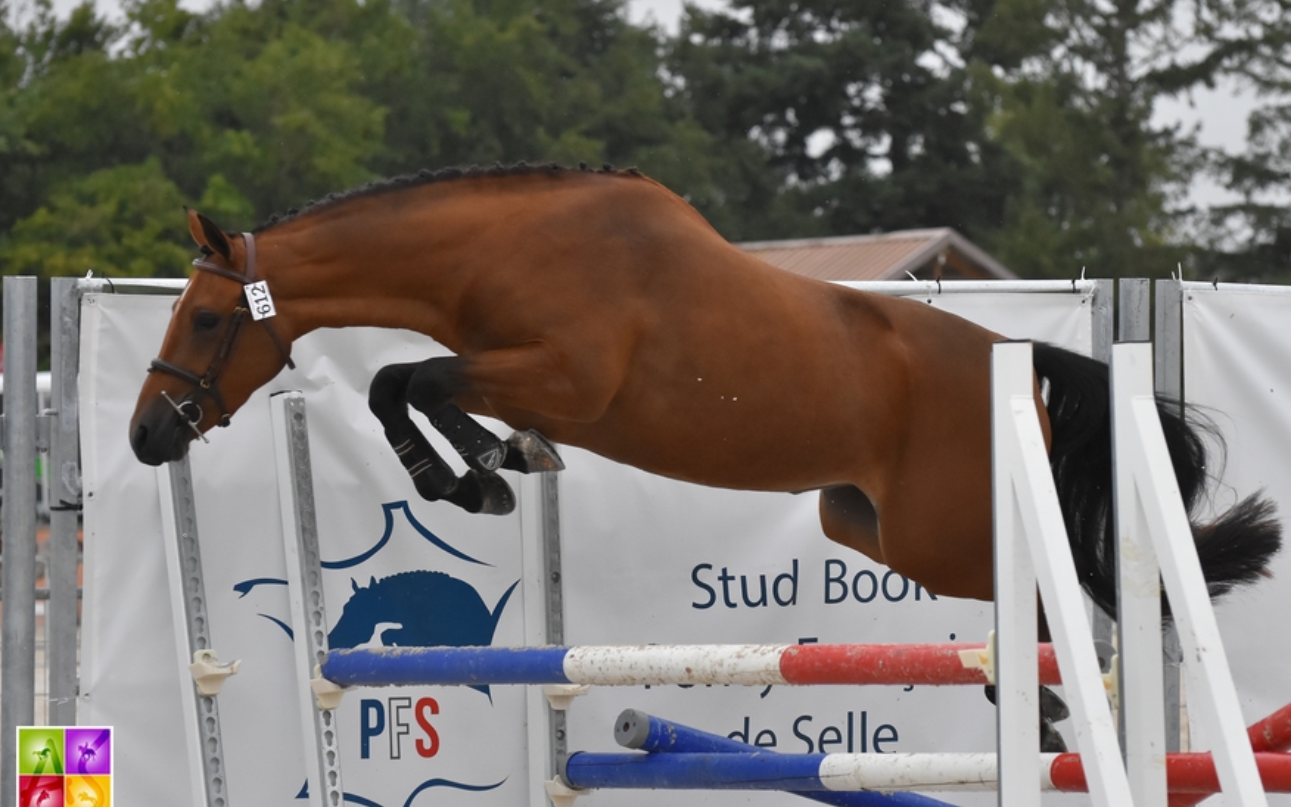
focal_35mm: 172
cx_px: 644
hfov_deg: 12.2
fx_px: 6053
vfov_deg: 7.6
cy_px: 417
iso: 1600
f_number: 4.8
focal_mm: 112
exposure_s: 1/1500
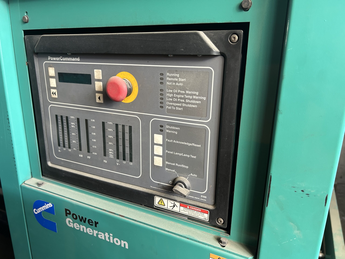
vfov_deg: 53.1
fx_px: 259
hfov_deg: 67.3
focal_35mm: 26
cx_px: 172
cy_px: 130
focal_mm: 5.7
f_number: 1.5
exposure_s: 1/60
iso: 200
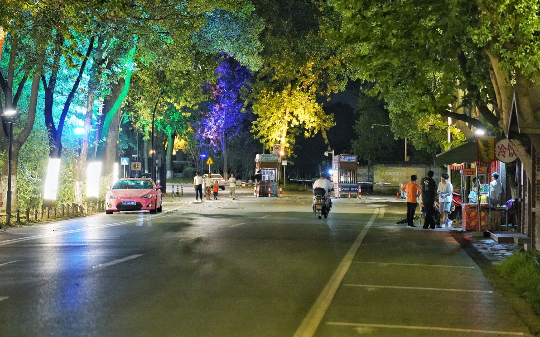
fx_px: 1722
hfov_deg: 17.8
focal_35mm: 117
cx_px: 270
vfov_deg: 11.2
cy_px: 159
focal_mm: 114
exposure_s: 1/125
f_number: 3.2
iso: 12800
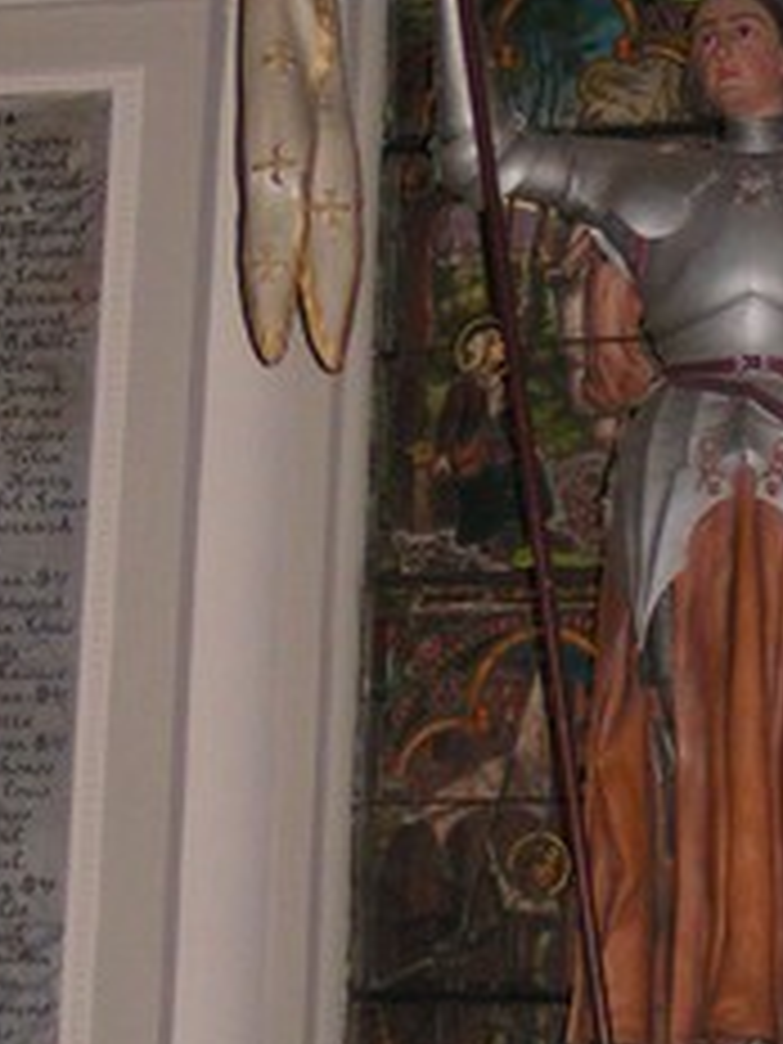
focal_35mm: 119
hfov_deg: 12.4
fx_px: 3589
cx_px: 675
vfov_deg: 16.5
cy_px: 439
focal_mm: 6.9
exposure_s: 1/50
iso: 200
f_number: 2.8
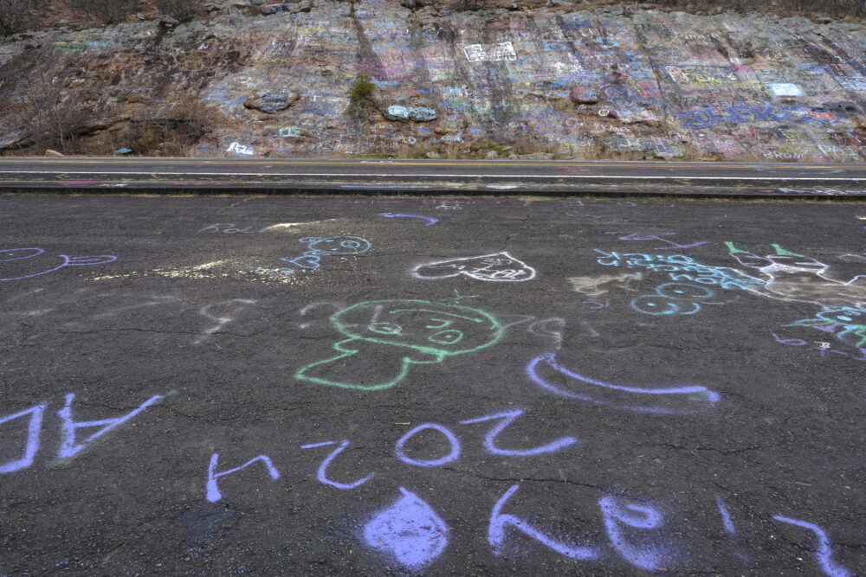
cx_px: 433
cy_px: 288
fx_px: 577
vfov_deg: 53.1
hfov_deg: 73.7
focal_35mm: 24
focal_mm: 16
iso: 80
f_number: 8
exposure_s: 1/20
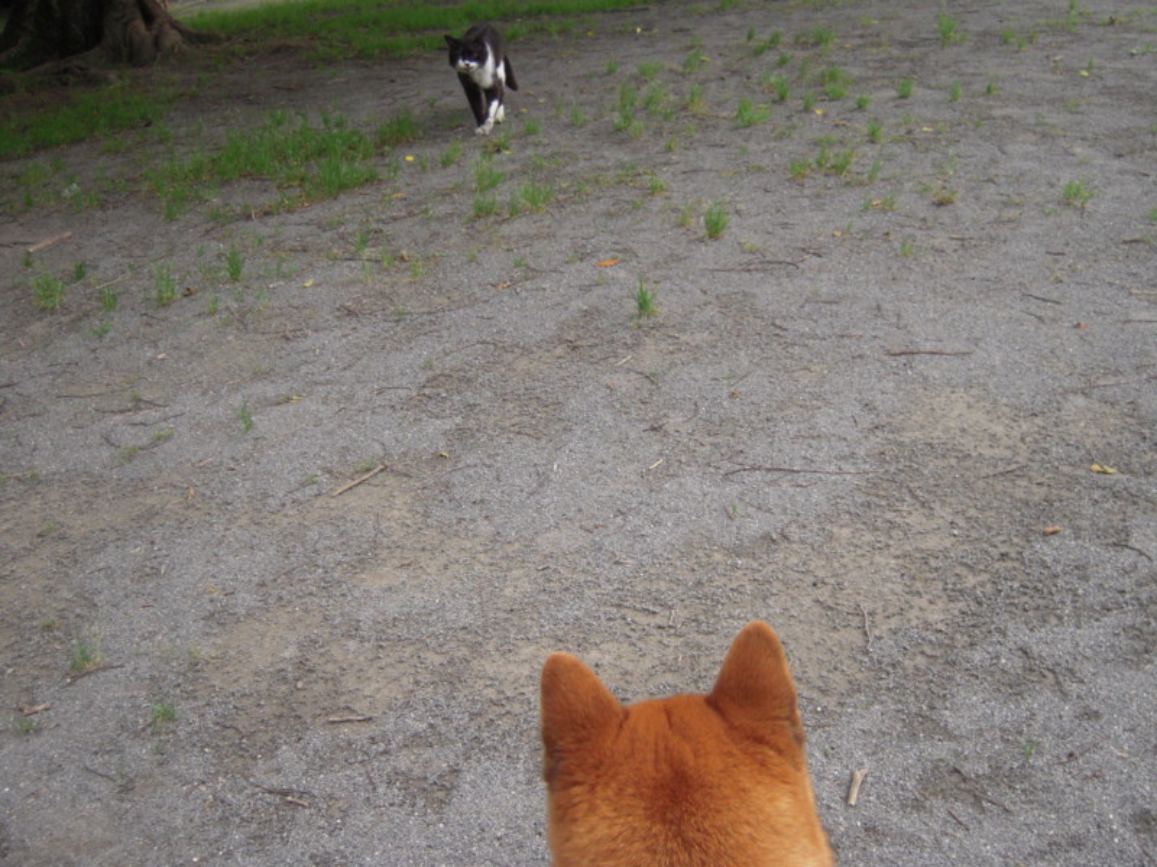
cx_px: 578
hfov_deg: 45.8
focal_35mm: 41
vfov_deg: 35.1
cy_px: 434
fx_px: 1370
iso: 320
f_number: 3.2
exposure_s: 1/250
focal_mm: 7.3
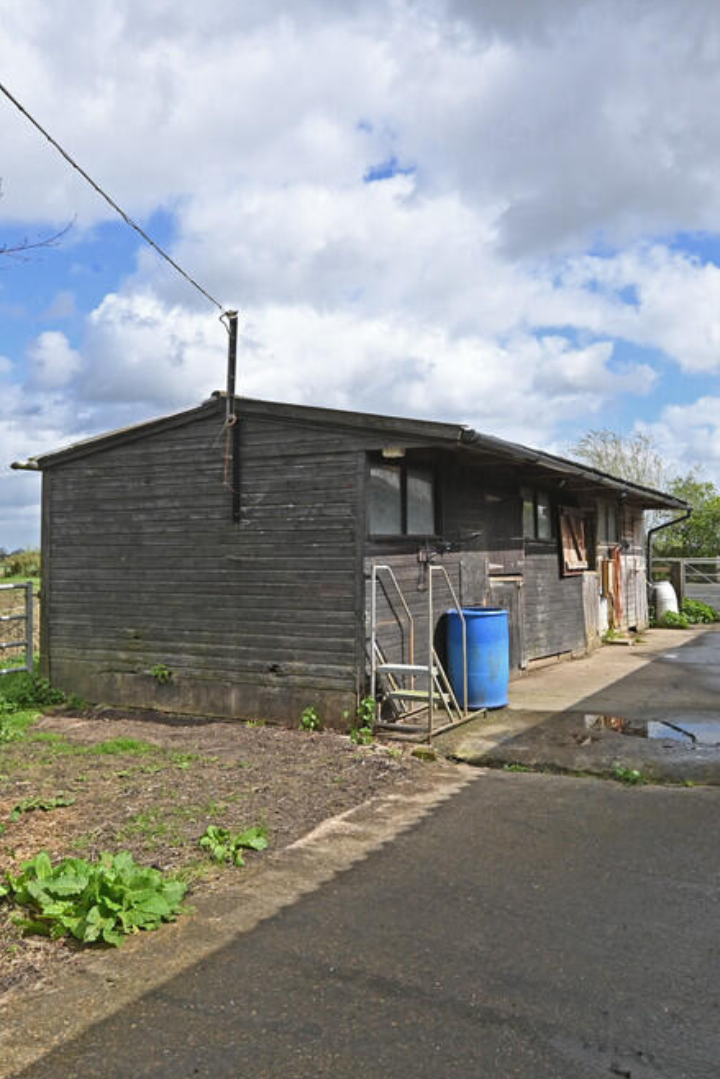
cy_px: 526
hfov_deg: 46.3
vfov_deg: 65.5
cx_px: 418
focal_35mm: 28
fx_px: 839
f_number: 10
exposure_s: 1/400
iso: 400
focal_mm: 18
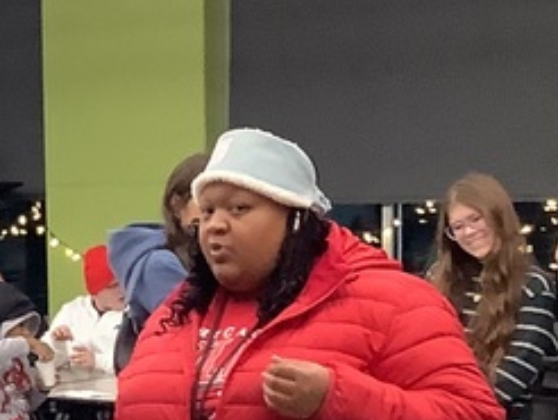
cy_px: 397
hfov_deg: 14.8
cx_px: -82
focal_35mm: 129
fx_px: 2081
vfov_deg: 11.4
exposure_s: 1/60
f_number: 2.4
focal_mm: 3.3
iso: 400
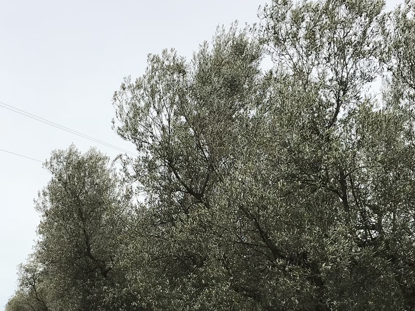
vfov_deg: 22.4
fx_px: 779
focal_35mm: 65
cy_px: 235
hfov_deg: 29.8
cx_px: 231
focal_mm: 3.99
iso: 20
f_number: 1.8
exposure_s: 1/3096
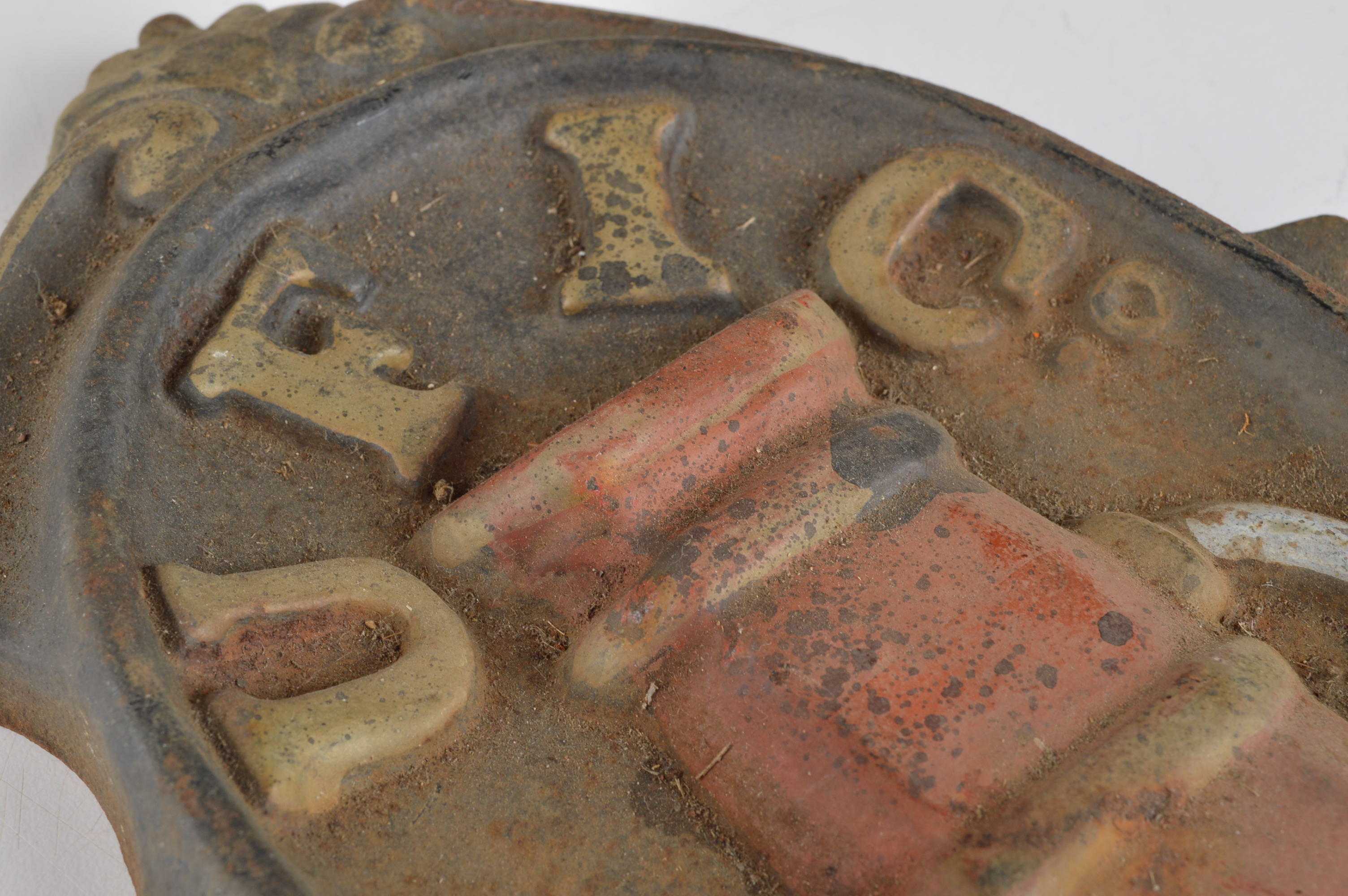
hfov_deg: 36.9
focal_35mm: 54
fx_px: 2020
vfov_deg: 25.0
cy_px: 448
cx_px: 674
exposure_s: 1/125
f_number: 11
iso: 200
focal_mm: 36
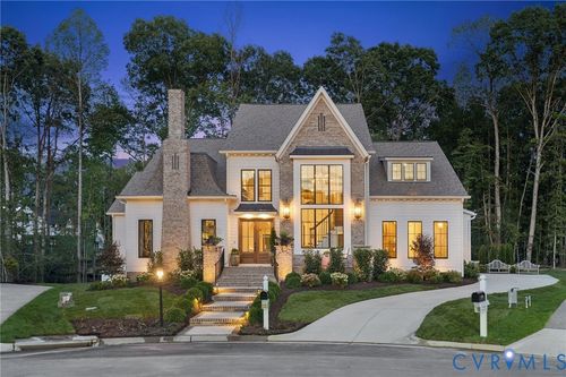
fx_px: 550
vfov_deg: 37.8
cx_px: 283
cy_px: 188
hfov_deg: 54.5
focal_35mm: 35
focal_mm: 35
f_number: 8
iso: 100
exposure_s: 1.6
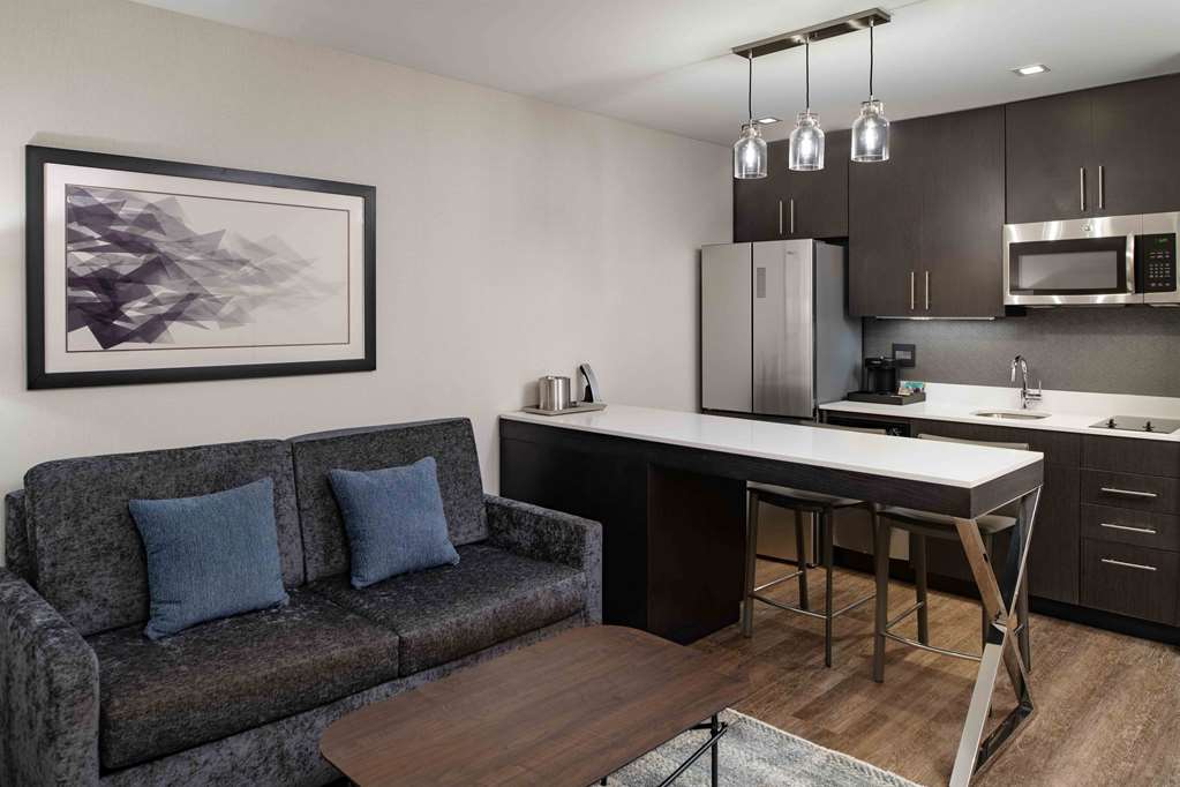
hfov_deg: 73.7
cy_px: 394
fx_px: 787
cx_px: 590
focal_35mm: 24
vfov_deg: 53.1
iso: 200
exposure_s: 1/60
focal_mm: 24
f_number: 8
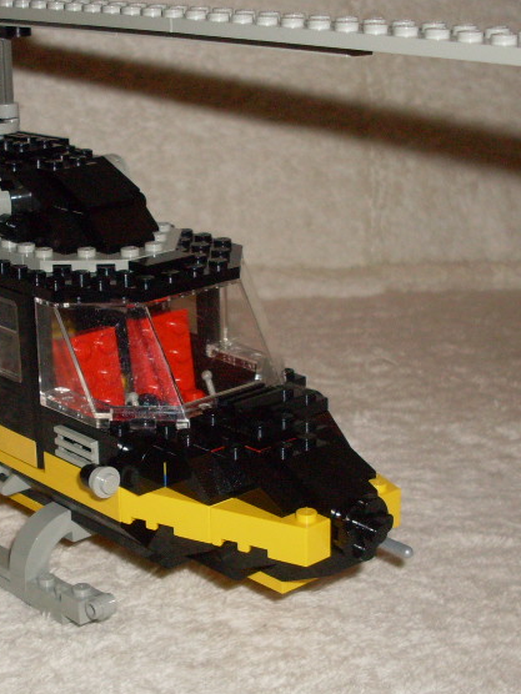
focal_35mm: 70
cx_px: 141
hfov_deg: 20.9
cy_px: 308
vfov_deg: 27.8
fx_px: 1405
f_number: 2.8
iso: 100
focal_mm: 6.3
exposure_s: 1/45
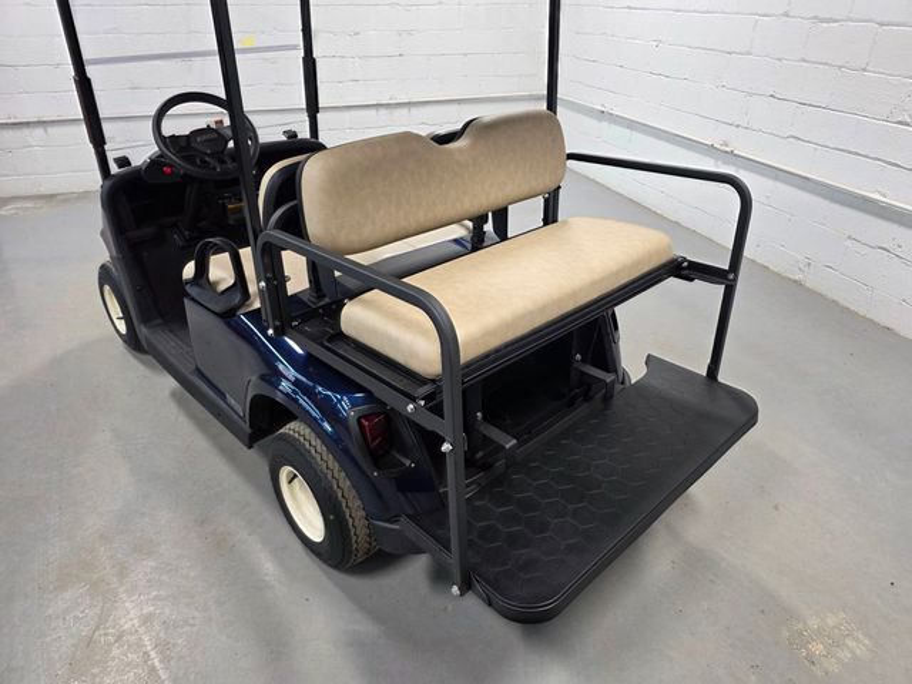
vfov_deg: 58.9
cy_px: 342
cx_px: 456
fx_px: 606
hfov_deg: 73.9
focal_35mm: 23
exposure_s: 1/120
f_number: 1.7
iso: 125
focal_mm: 6.3
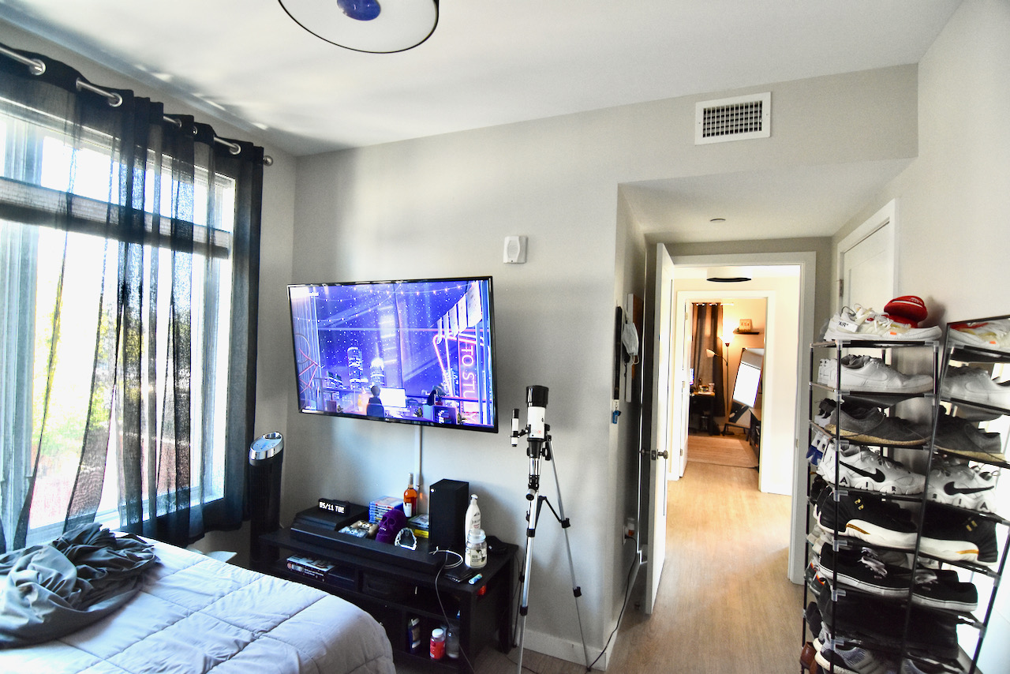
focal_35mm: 16
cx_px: 505
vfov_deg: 72.1
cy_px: 337
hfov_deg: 95.0
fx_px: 463
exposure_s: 1/60
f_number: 4
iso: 1250
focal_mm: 11
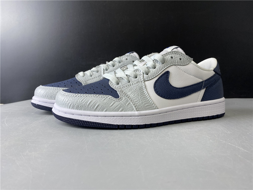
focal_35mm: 26
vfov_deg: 53.1
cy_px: 95
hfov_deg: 67.3
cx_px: 126
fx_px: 190
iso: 80
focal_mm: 4.25
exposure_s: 1/100
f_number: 1.8
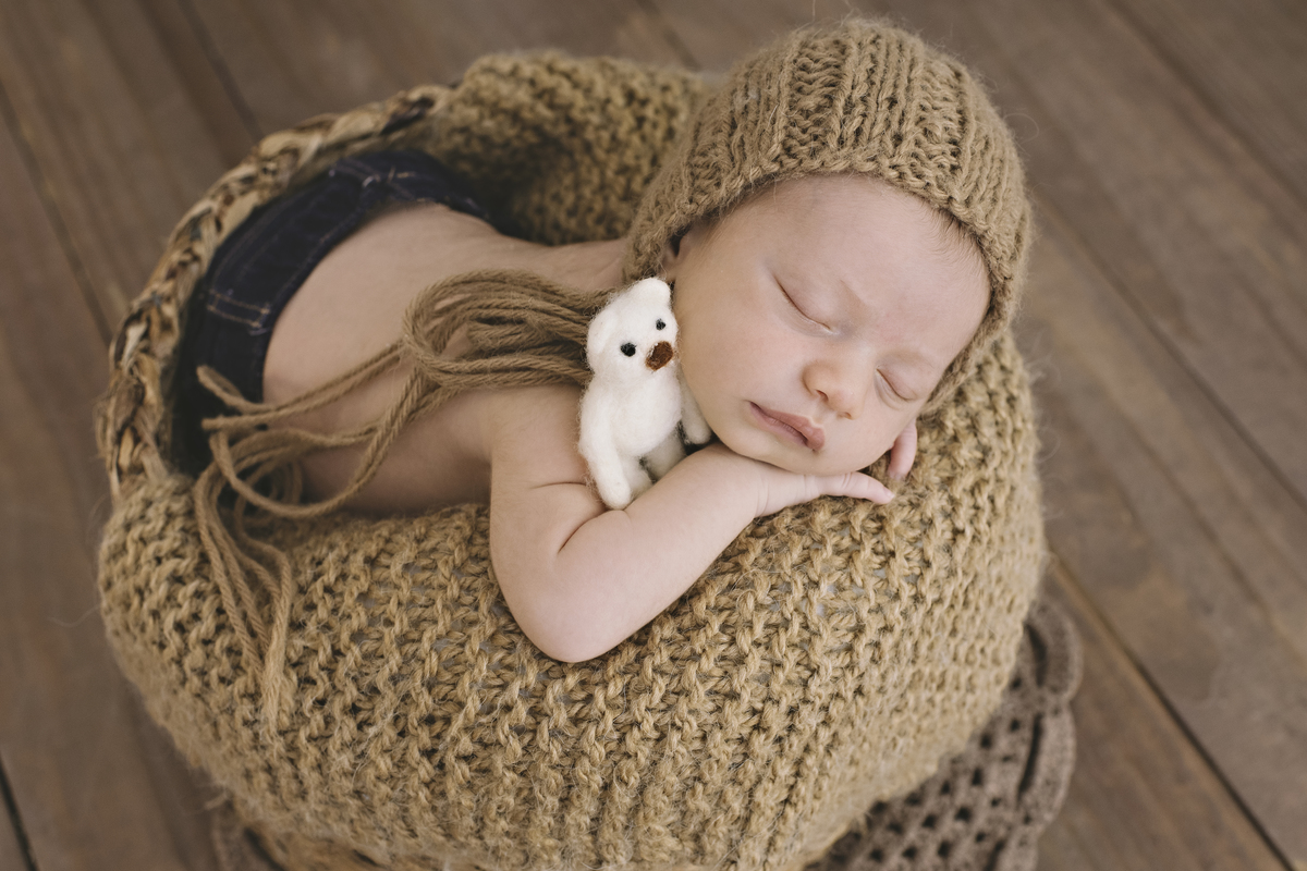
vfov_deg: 25.8
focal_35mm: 52
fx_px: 1906
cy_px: 436
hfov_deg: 37.9
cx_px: 654
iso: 400
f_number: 3.5
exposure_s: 1/160
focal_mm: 35
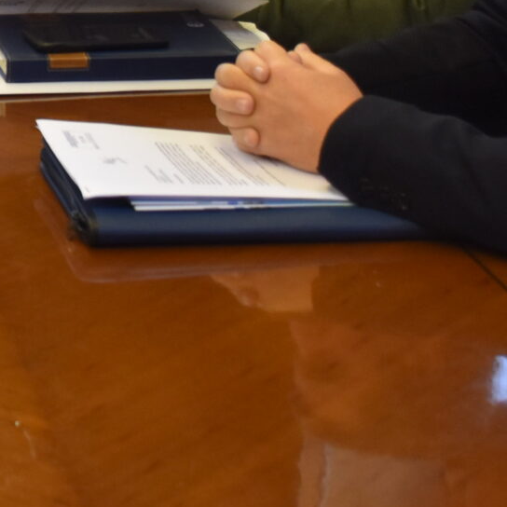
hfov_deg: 12.1
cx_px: -239
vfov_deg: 12.5
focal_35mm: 138
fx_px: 2287
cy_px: 3
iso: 640
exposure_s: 1/60
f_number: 4
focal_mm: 23
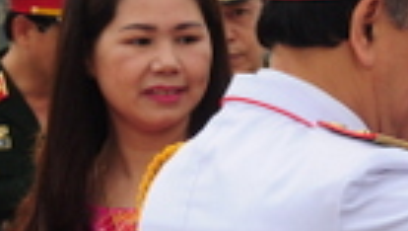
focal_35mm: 284
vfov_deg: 4.3
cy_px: 62
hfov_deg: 7.5
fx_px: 3076
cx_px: 532
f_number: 9
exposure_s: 1/125
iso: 400
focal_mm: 50
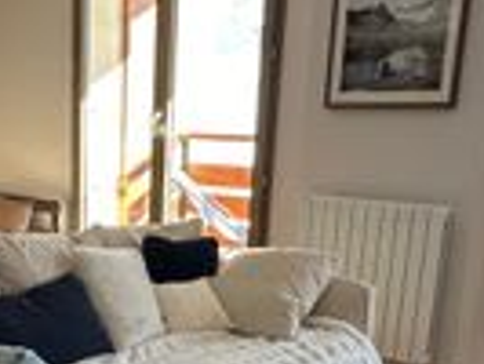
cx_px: 69
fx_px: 882
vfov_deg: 22.0
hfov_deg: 29.7
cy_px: 408
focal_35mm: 63
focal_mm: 2.22
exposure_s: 1/99
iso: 50
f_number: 2.2
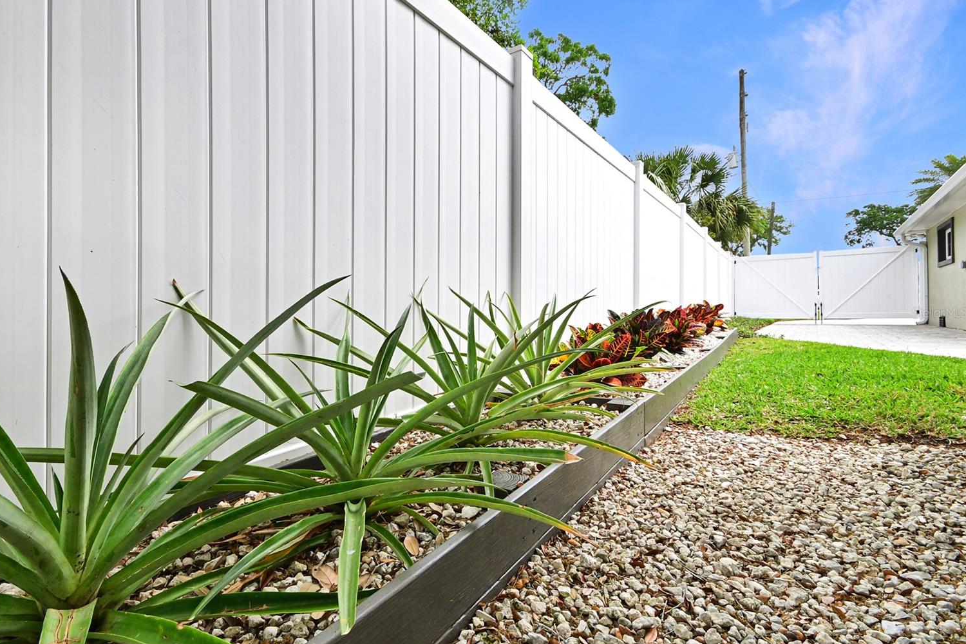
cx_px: 455
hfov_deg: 96.6
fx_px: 429
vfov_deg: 73.7
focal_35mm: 16
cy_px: 313
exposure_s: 1/500
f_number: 11
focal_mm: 10
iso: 800
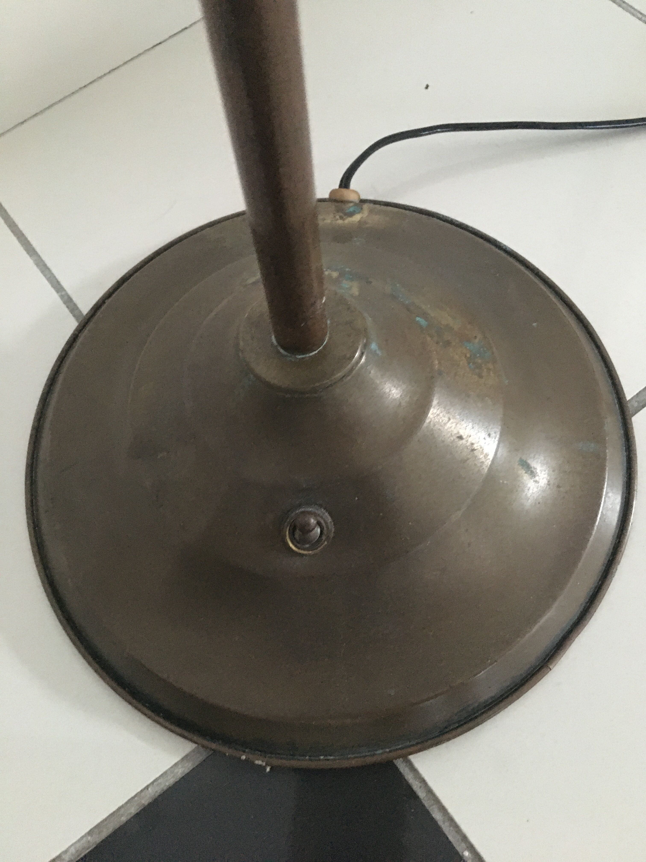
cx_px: 323
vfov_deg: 61.7
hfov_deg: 48.2
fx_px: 722
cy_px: 431
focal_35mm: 29
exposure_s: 1/17
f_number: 2.2
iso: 640
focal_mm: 4.15
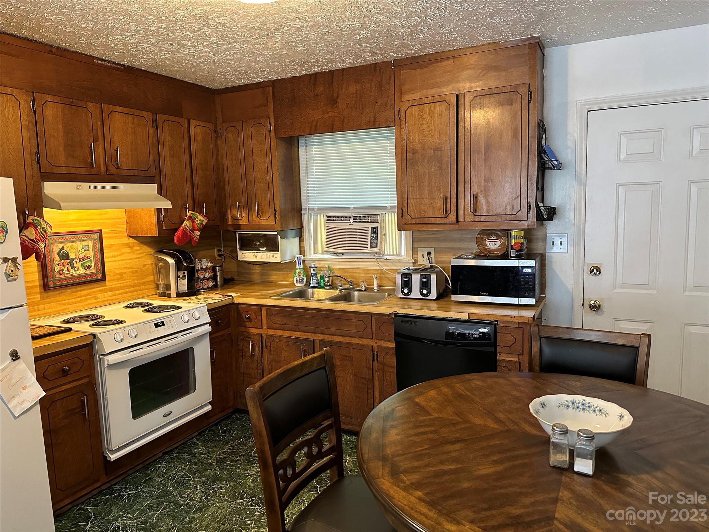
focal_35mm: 24
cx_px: 354
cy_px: 266
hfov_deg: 71.6
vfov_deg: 56.8
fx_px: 492
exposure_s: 1/60
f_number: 1.78
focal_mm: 6.86
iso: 640
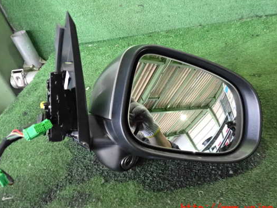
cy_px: 97
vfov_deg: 41.8
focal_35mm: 34
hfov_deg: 53.9
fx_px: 272
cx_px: 142
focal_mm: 5.4
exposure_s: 1/125
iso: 2500
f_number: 2.3
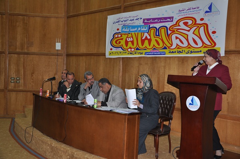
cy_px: 80
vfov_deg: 34.1
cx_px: 120
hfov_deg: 49.6
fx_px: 260
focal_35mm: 39
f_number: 4
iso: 320
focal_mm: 26
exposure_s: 1/60
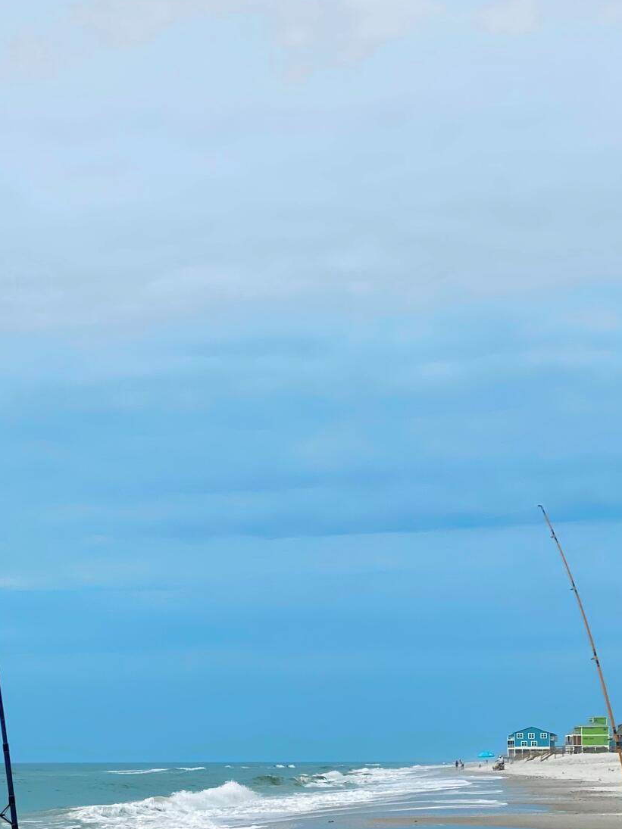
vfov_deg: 20.3
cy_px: 737
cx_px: 154
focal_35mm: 95
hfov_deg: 15.5
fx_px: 2276
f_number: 2
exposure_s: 1/3984
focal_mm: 6
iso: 25
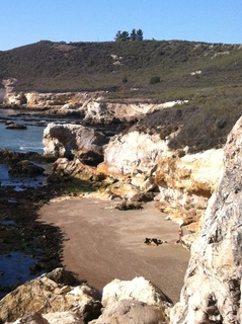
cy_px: 175
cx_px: -37
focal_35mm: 84
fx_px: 785
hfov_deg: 16.9
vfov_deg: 23.3
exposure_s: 1/1071
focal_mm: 3.85
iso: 80
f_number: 2.8
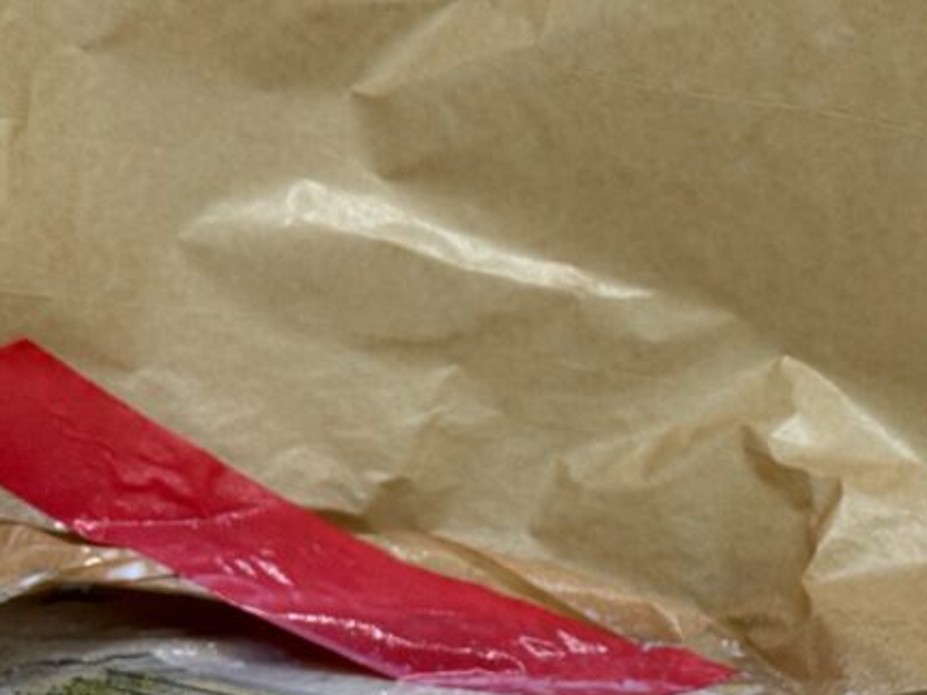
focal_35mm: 114
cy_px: 792
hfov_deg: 17.1
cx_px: 785
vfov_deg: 12.7
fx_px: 3052
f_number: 1.78
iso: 50
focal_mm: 6.76
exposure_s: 1/178
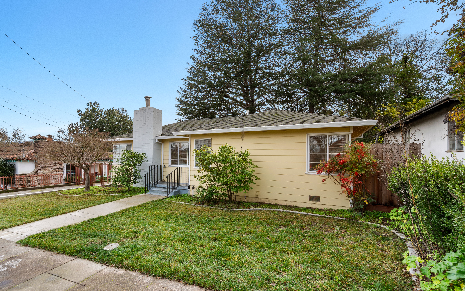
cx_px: 217
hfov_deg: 97.7
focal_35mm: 16
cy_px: 155
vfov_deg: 71.2
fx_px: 203
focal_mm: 14
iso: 100
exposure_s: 1/13
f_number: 9
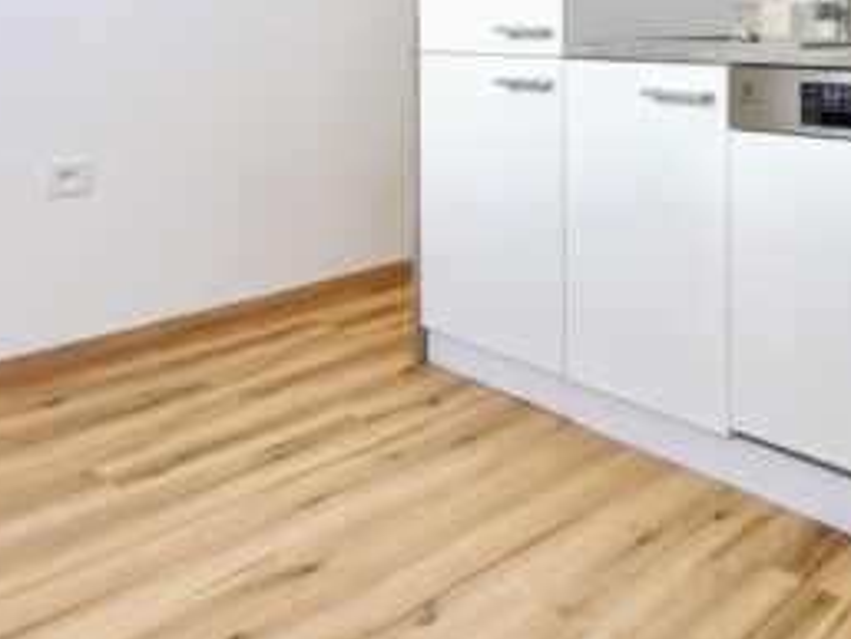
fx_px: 861
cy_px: 20
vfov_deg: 37.0
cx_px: 887
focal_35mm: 35
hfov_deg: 43.4
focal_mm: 1.91
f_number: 2.2
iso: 125
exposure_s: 1/50
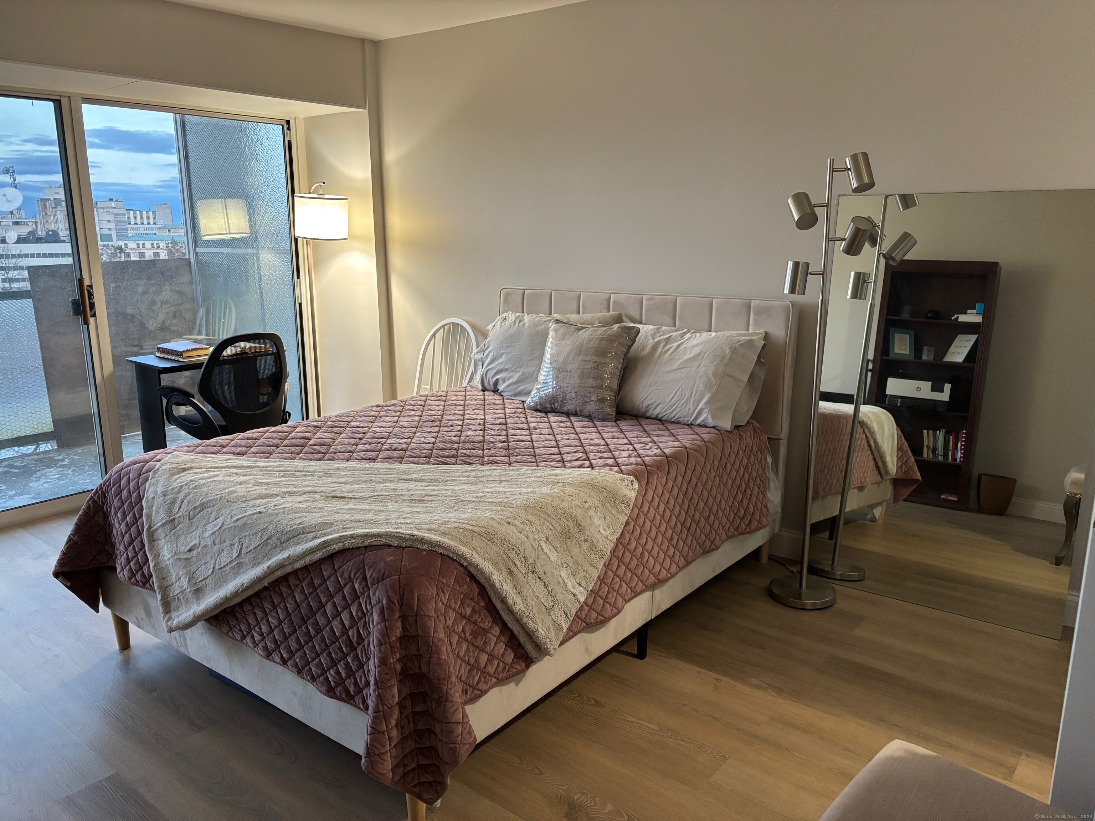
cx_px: 548
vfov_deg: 53.1
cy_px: 410
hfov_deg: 67.3
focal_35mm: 26
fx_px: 822
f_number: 1.6
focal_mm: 5.96
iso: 320
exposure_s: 1/60
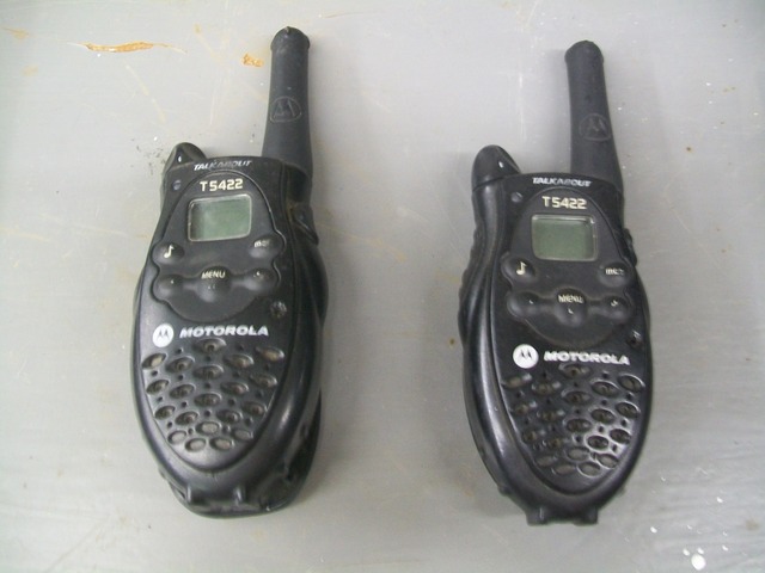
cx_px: 382
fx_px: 751
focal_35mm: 34
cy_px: 286
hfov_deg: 54.0
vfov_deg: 41.8
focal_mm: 6.1
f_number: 2.7
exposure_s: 1/8
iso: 173
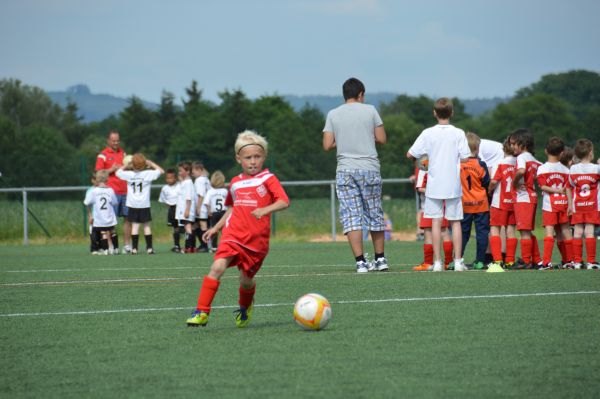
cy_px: 200
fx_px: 4996
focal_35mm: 300
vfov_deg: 4.6
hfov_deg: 6.9
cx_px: 300
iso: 400
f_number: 6.3
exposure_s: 1/1600
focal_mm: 200
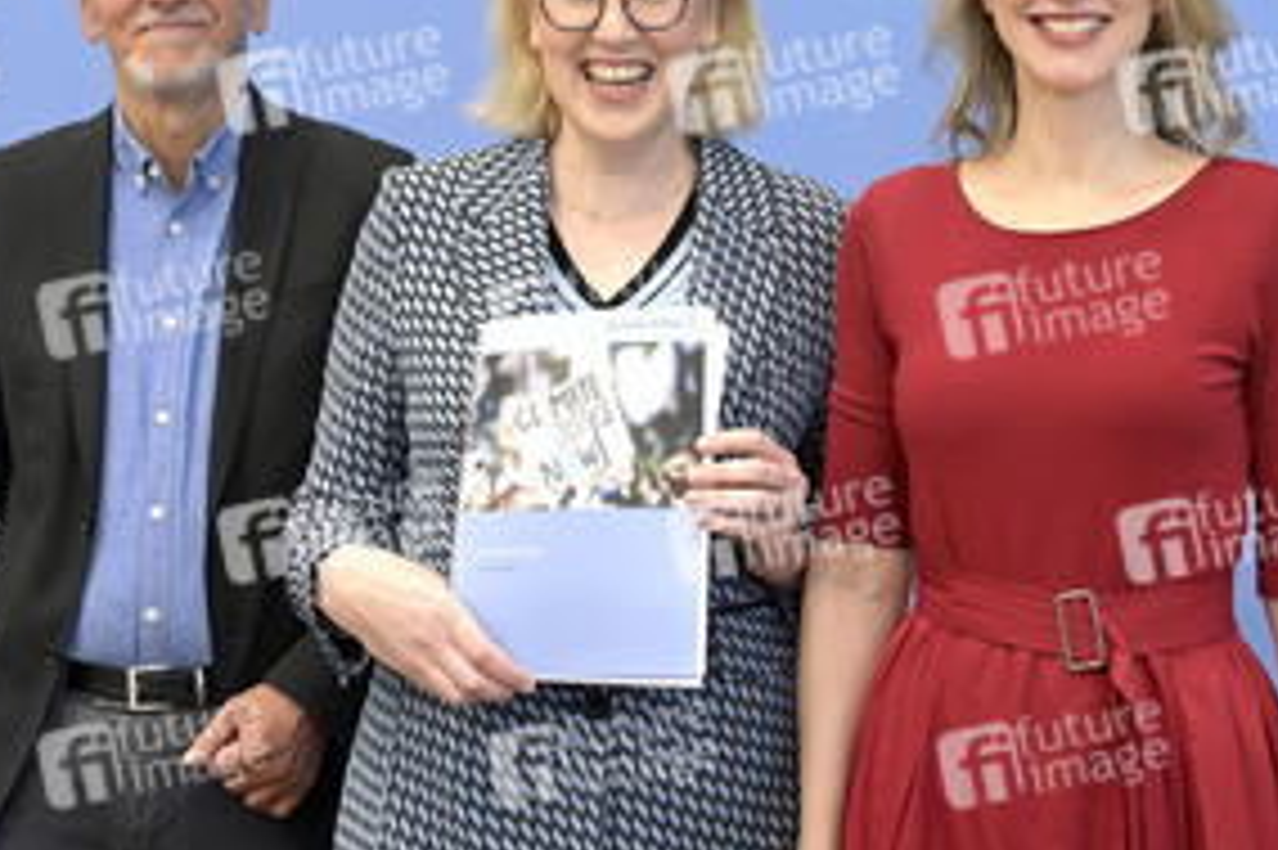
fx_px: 2590
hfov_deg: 27.7
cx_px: 664
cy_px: 418
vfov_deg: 18.6
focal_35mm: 73
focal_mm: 46
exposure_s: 1/400
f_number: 5
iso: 4000
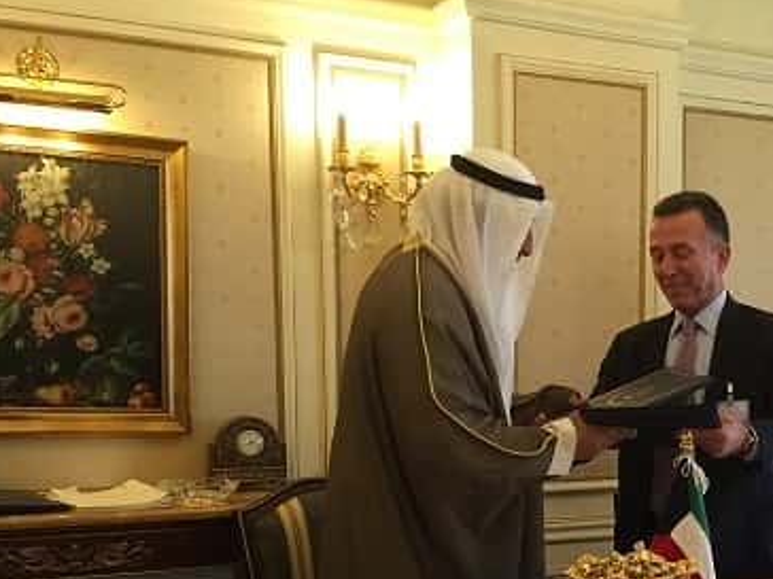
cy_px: 505
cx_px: 651
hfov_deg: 35.3
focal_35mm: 52
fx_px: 1161
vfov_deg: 27.2
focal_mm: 4.15
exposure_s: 1/33
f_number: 2.2
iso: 80
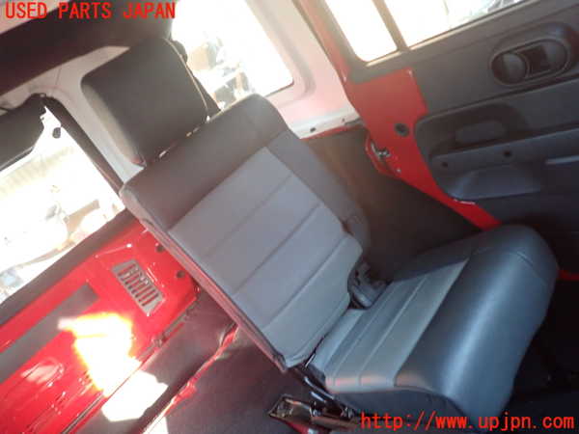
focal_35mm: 30
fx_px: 502
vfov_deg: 46.8
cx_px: 290
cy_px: 217
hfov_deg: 60.0
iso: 640
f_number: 2.3
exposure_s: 1/30
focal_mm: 5.4
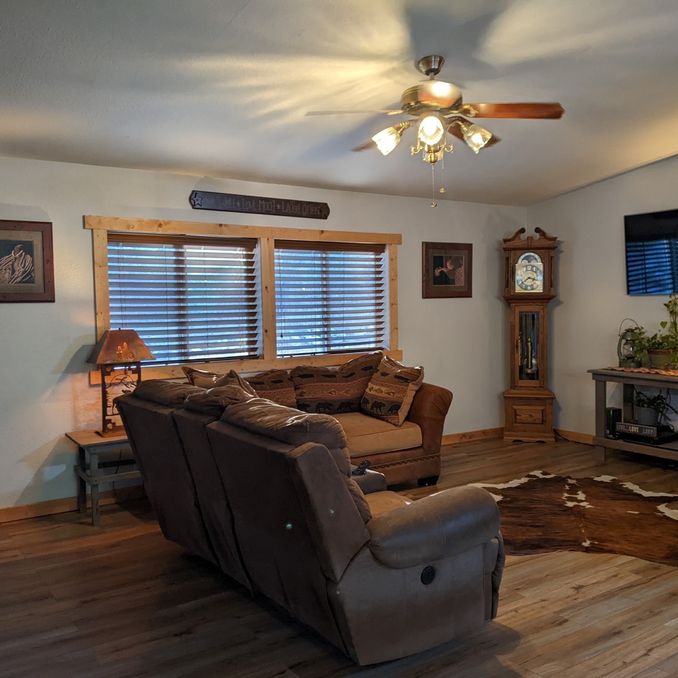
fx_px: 709
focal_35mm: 32
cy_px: 340
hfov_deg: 51.0
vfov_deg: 51.1
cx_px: 371
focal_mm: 4.44
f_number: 1.8
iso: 166
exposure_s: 1/59.9
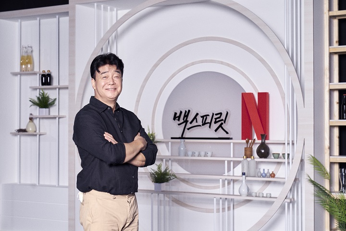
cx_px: 173
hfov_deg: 28.8
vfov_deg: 19.5
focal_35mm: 70
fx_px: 673
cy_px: 116
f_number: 5
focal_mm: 70
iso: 500
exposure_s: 1/160
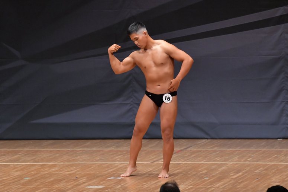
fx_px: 2159
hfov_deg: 7.6
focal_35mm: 270
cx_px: 144
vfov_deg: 5.1
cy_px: 96
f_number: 5.6
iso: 6400
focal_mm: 180
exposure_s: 1/400
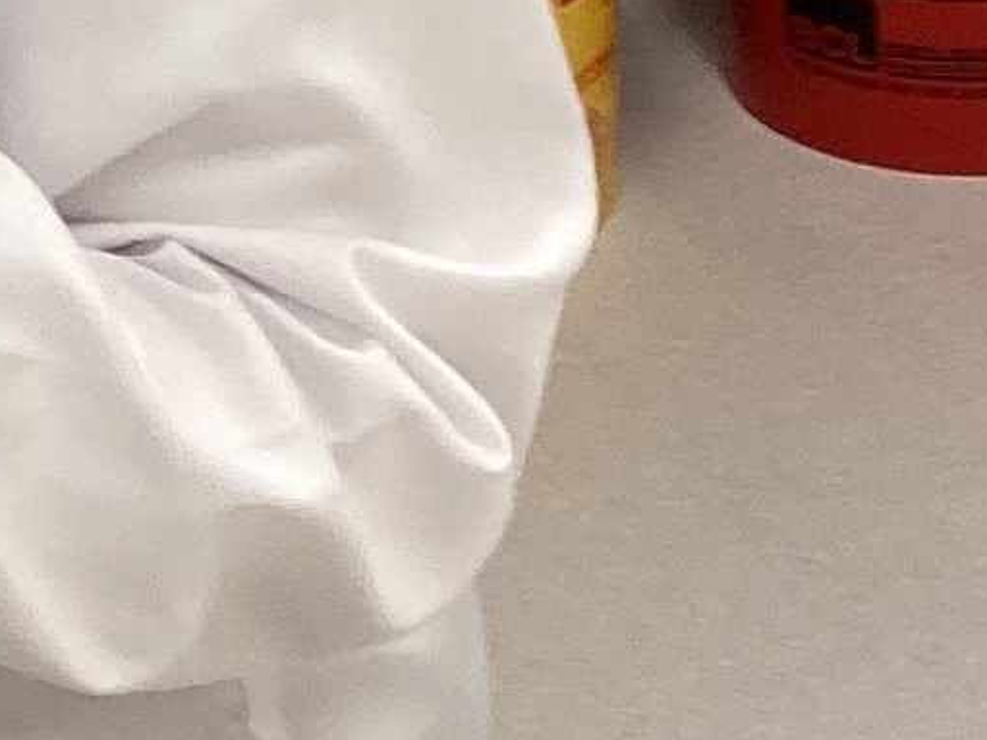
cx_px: -1599
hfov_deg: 8.1
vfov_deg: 6.6
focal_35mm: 221
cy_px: -526
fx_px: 6300
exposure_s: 1/50
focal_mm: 3.99
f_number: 1.8
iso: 50
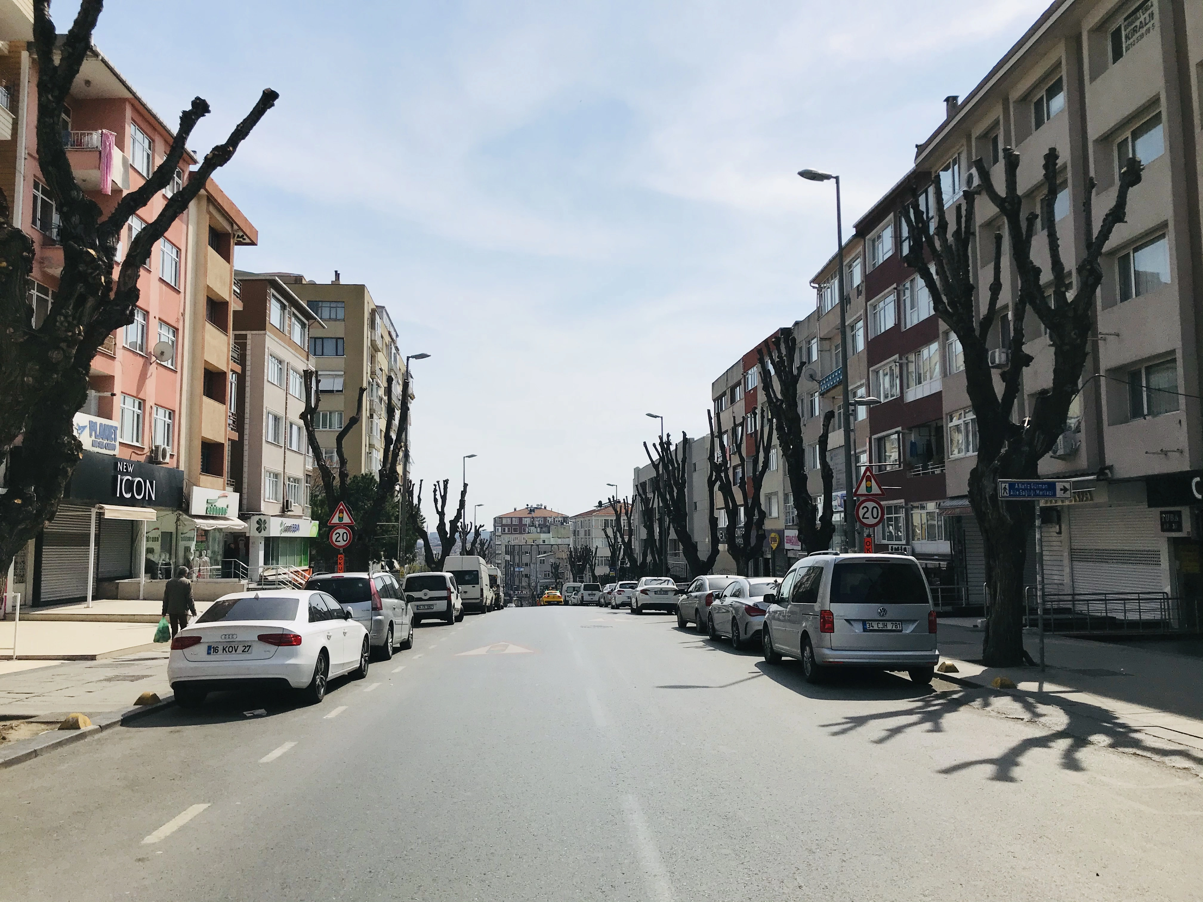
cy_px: 451
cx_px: 602
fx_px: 973
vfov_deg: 49.7
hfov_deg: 63.4
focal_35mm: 28
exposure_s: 1/5988
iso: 25
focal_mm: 3.99
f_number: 1.8
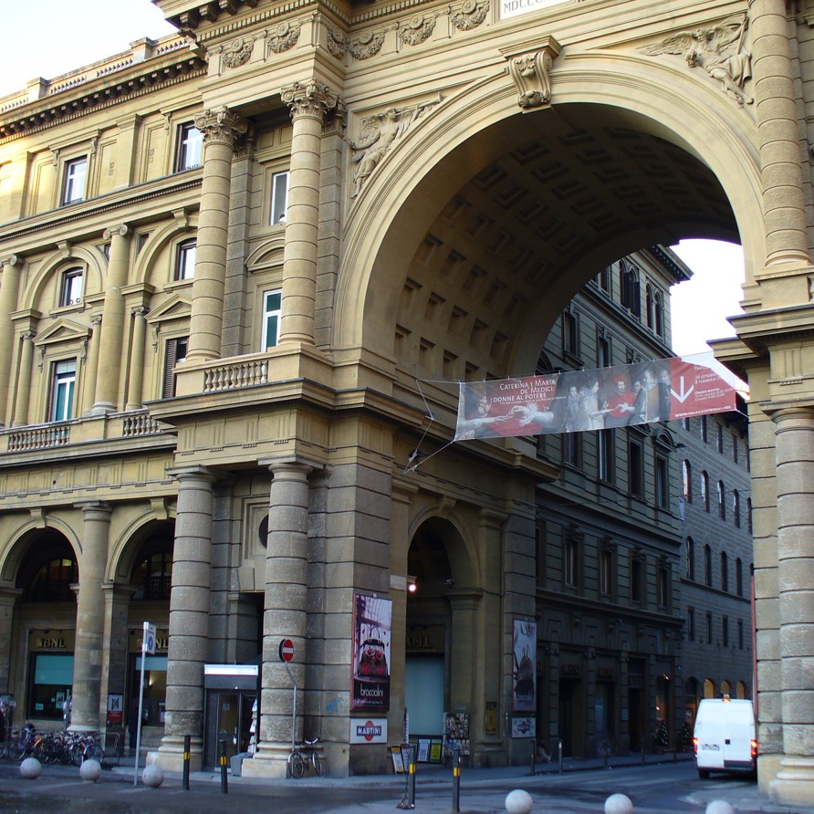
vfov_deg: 38.3
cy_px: 406
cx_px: 432
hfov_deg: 38.3
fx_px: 1171
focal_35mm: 44
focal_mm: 6.1
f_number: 2.8
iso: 80
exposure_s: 1/80
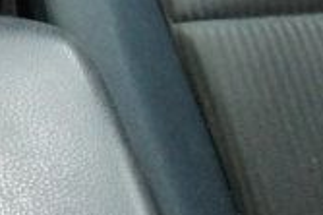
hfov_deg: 11.5
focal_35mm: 166
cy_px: -414
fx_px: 1488
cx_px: -251
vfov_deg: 7.4
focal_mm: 18
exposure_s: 1/20
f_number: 3.5
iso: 1600
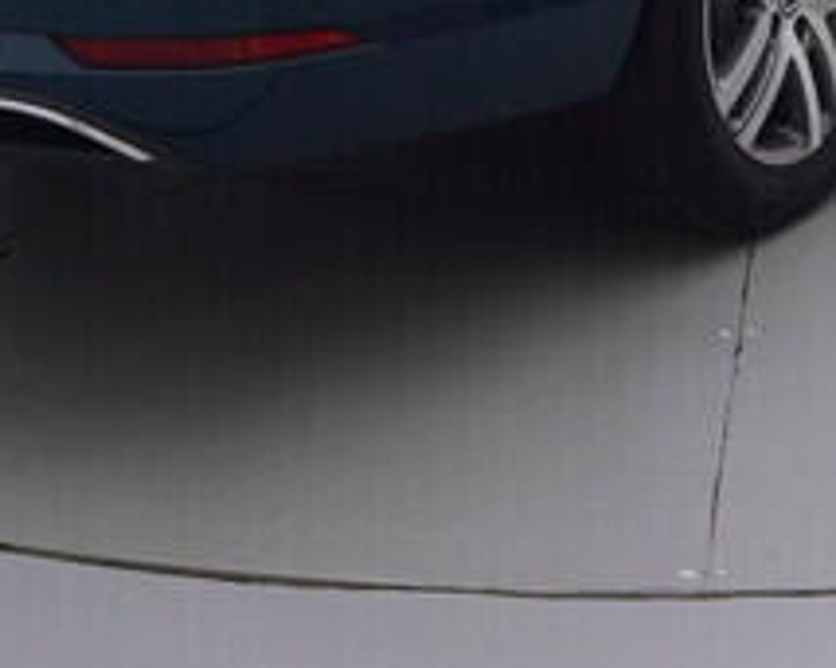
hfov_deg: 18.5
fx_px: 2504
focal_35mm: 101
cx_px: 797
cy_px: -406
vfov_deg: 14.0
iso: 200
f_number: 5
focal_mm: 15
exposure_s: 1/80
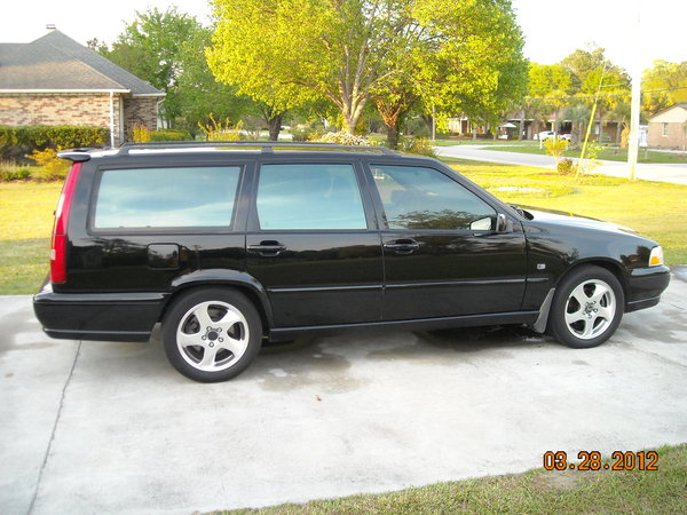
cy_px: 258
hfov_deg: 52.6
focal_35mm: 35
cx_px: 344
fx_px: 695
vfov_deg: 40.7
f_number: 2.8
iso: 183
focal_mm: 5.7
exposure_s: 1/168
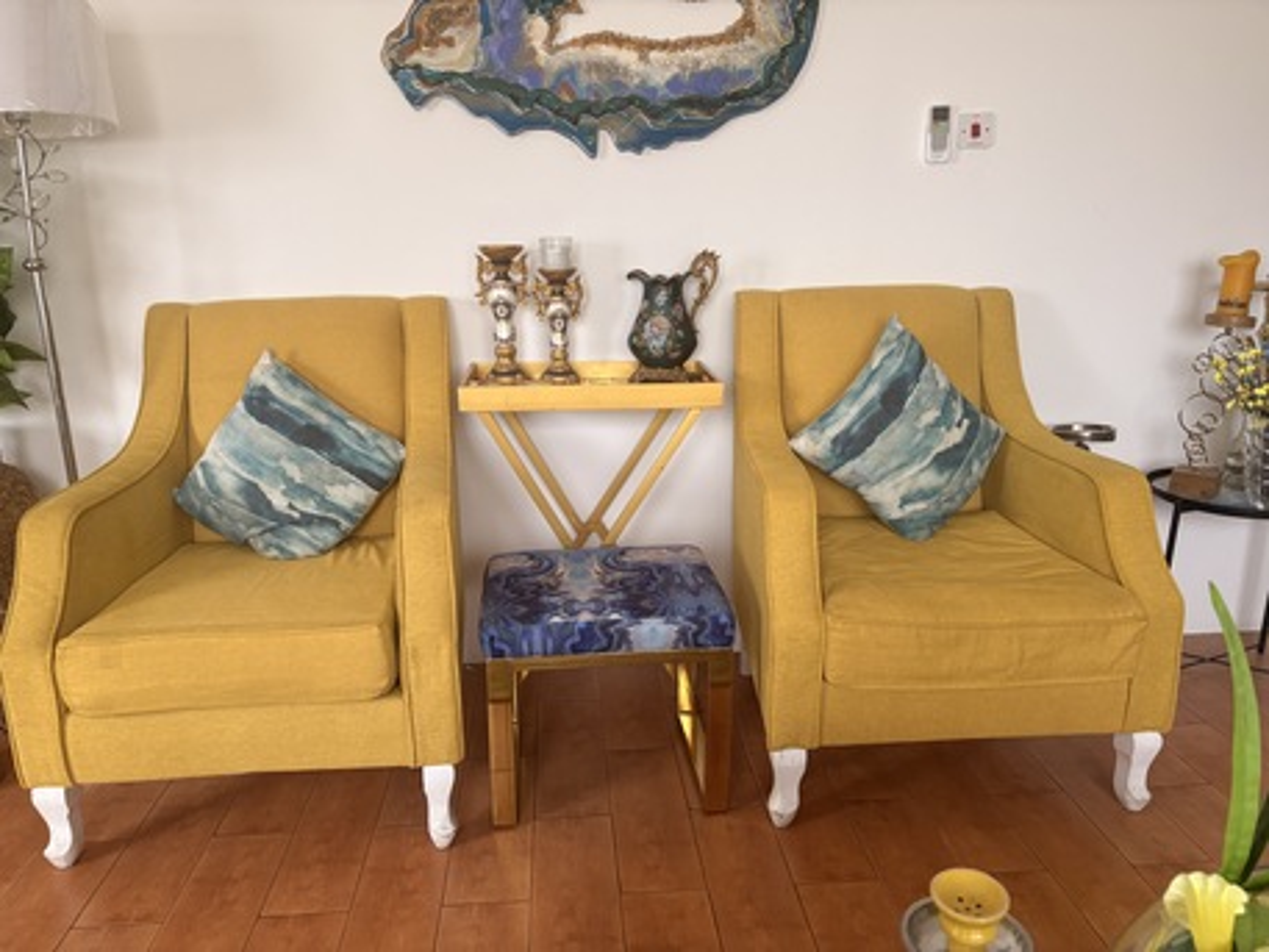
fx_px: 953
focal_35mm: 26
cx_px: 634
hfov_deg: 67.3
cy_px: 476
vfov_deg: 53.1
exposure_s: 1/96
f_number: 1.6
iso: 125
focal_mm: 5.96
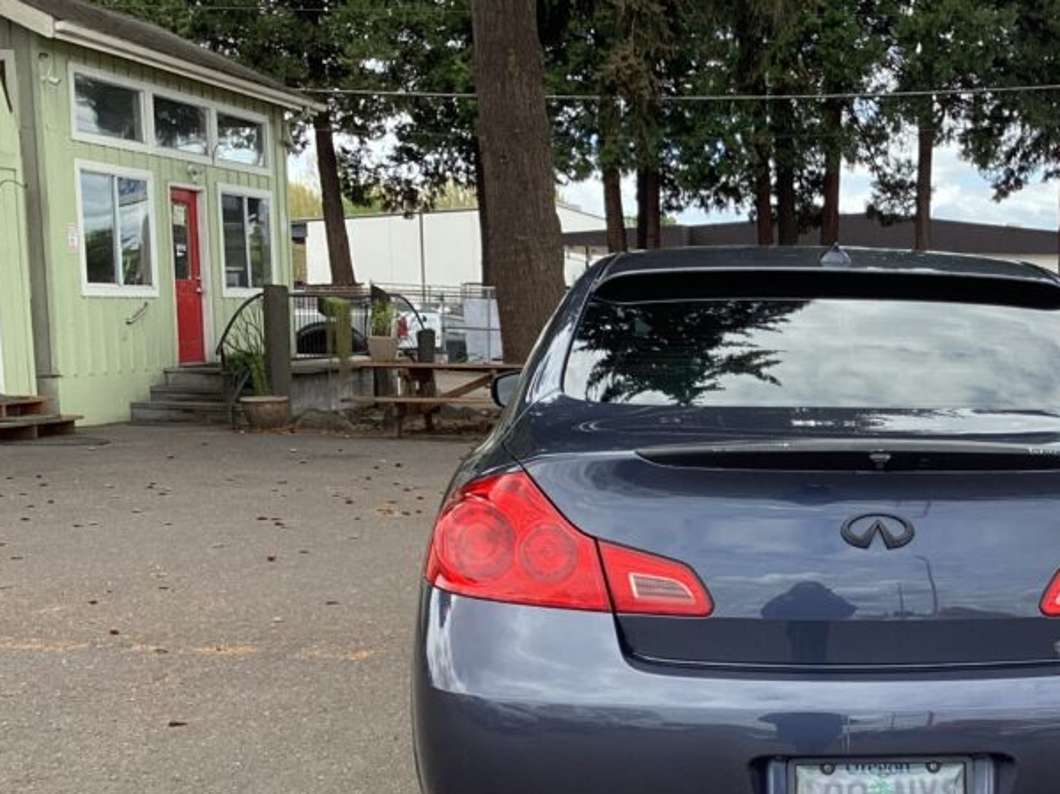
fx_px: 1623
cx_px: 881
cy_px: 562
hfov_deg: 34.8
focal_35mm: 53
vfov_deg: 27.3
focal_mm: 3.3
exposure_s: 1/403
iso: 25
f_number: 2.4
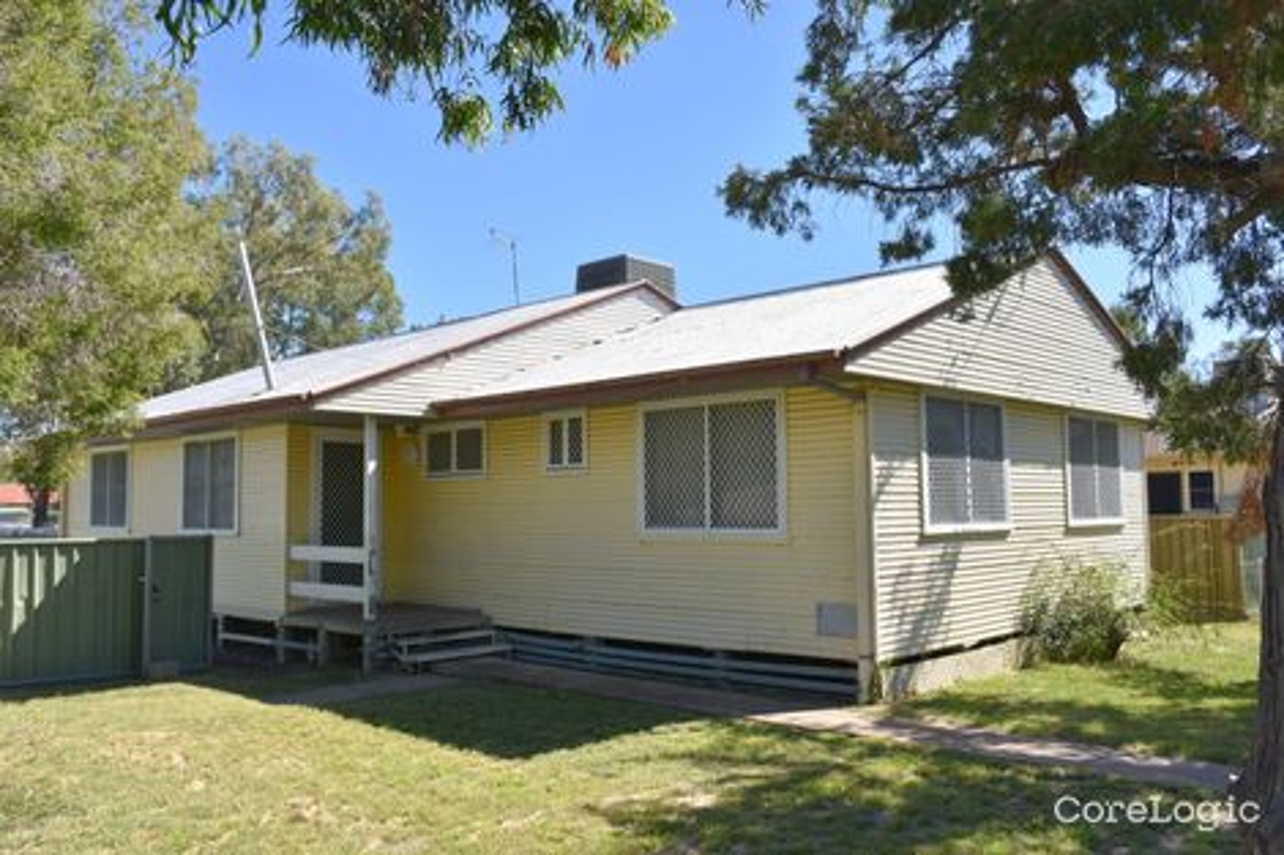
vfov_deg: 43.6
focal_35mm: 30
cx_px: 642
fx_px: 1070
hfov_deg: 61.9
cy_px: 428
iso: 100
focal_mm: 20
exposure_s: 1/250
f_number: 9
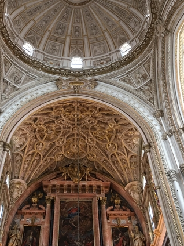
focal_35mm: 41
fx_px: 291
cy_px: 74
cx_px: 73
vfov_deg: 44.8
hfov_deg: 35.0
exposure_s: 1/33
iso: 50
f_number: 2.2
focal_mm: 4.15
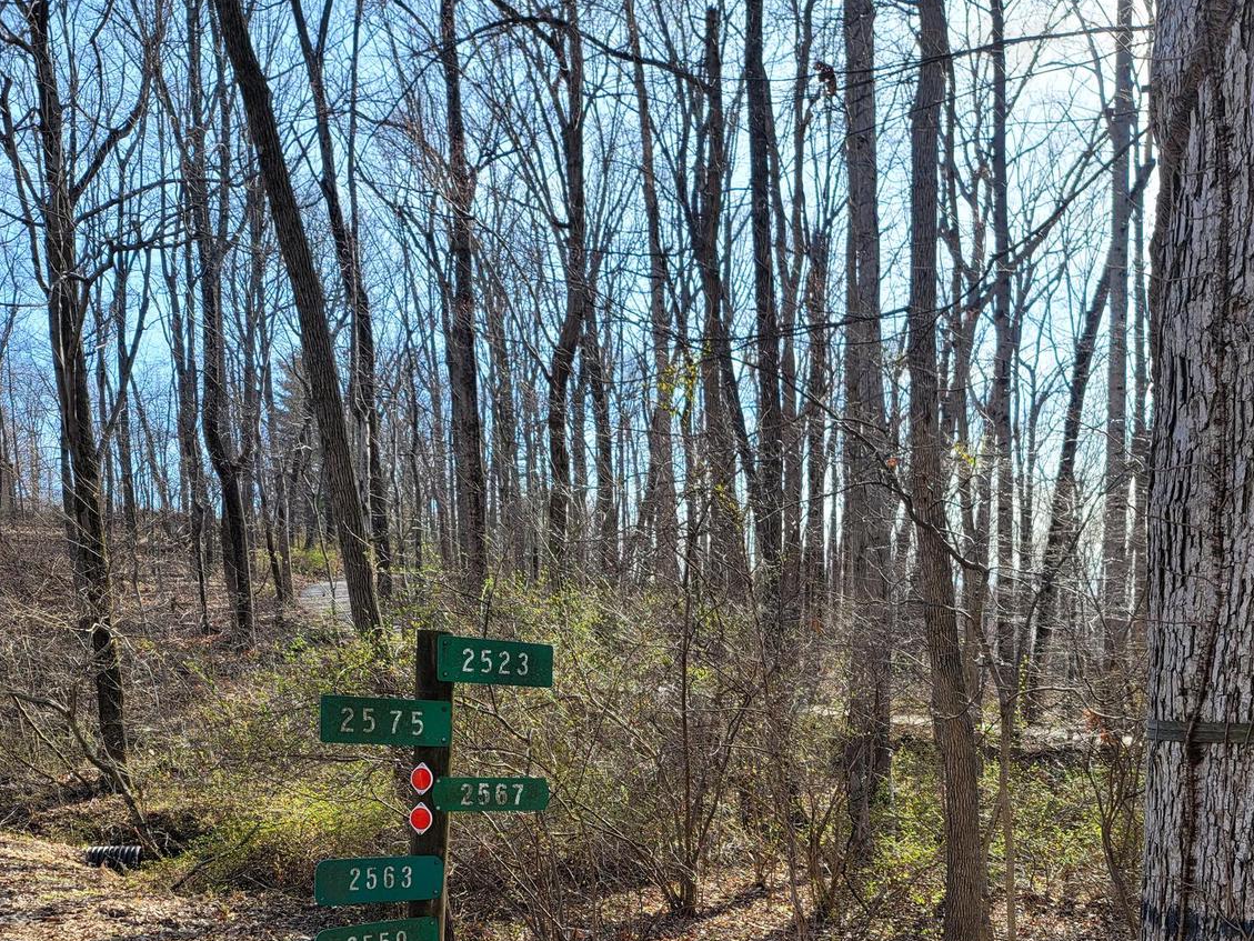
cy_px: 828
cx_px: 639
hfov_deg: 53.9
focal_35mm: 34
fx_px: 1232
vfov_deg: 39.1
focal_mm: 7
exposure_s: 1/245
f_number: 1.8
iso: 20
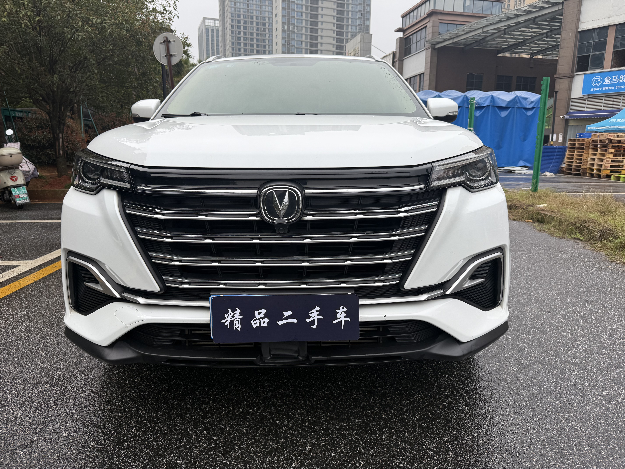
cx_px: 312
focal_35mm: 24
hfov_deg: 71.6
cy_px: 234
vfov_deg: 56.8
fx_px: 433
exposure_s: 1/347
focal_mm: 6.76
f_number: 1.78
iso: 80
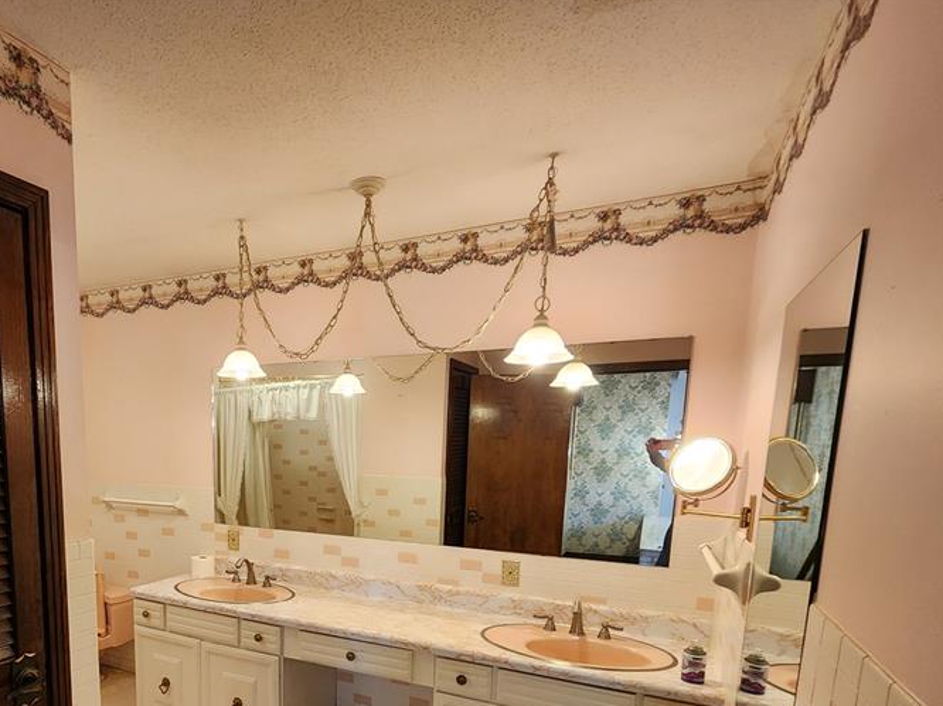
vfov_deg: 61.9
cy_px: 536
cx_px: 319
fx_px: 545
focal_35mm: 20
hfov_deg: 79.2
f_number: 2.2
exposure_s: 1/40
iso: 320
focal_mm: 2.2
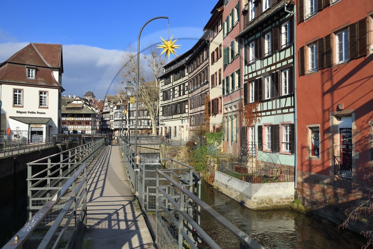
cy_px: 124
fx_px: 331
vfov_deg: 41.1
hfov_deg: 58.7
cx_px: 186
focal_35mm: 32
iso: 200
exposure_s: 1/500
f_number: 9
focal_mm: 32
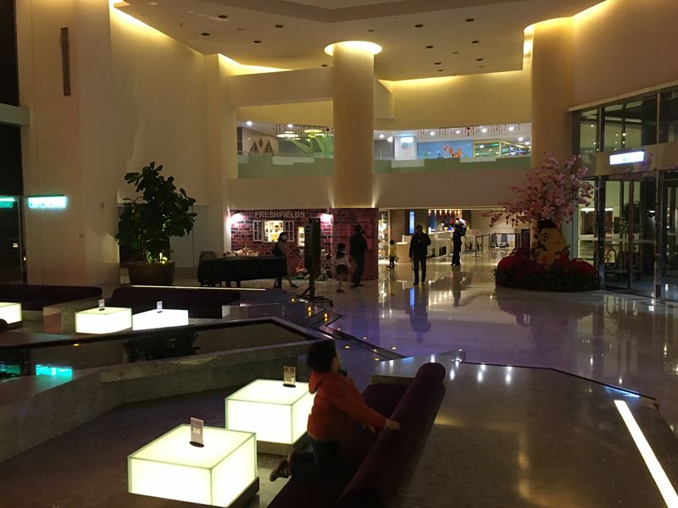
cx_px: 339
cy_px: 254
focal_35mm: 29
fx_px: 568
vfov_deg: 48.2
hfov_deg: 61.7
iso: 100
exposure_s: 1/10
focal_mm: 4.15
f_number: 2.2
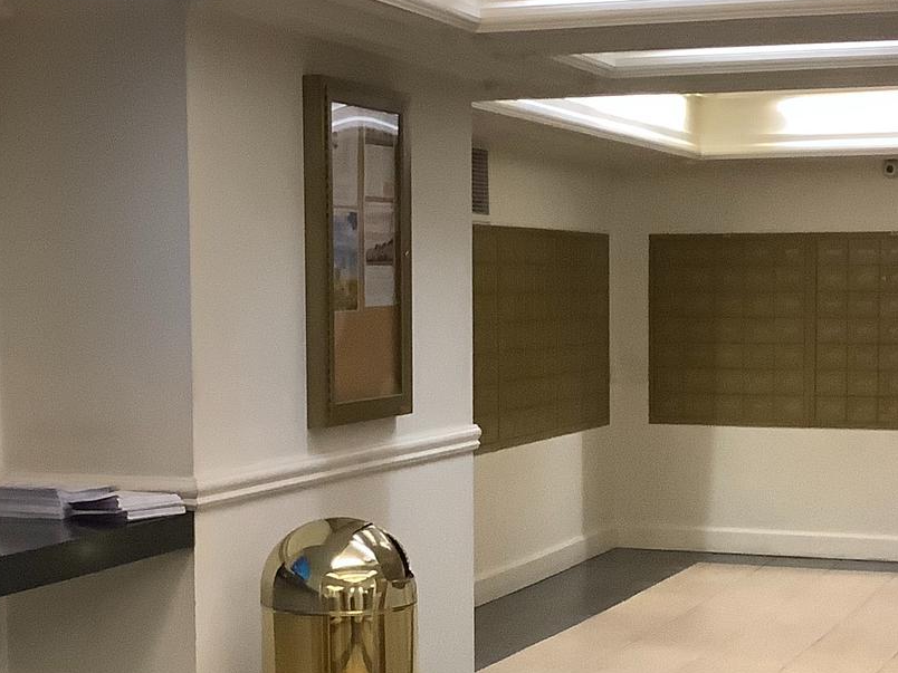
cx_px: 508
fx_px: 2049
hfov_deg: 24.7
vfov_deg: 18.6
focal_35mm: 79
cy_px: 472
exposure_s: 1/60
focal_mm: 3.3
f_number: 2.4
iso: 320
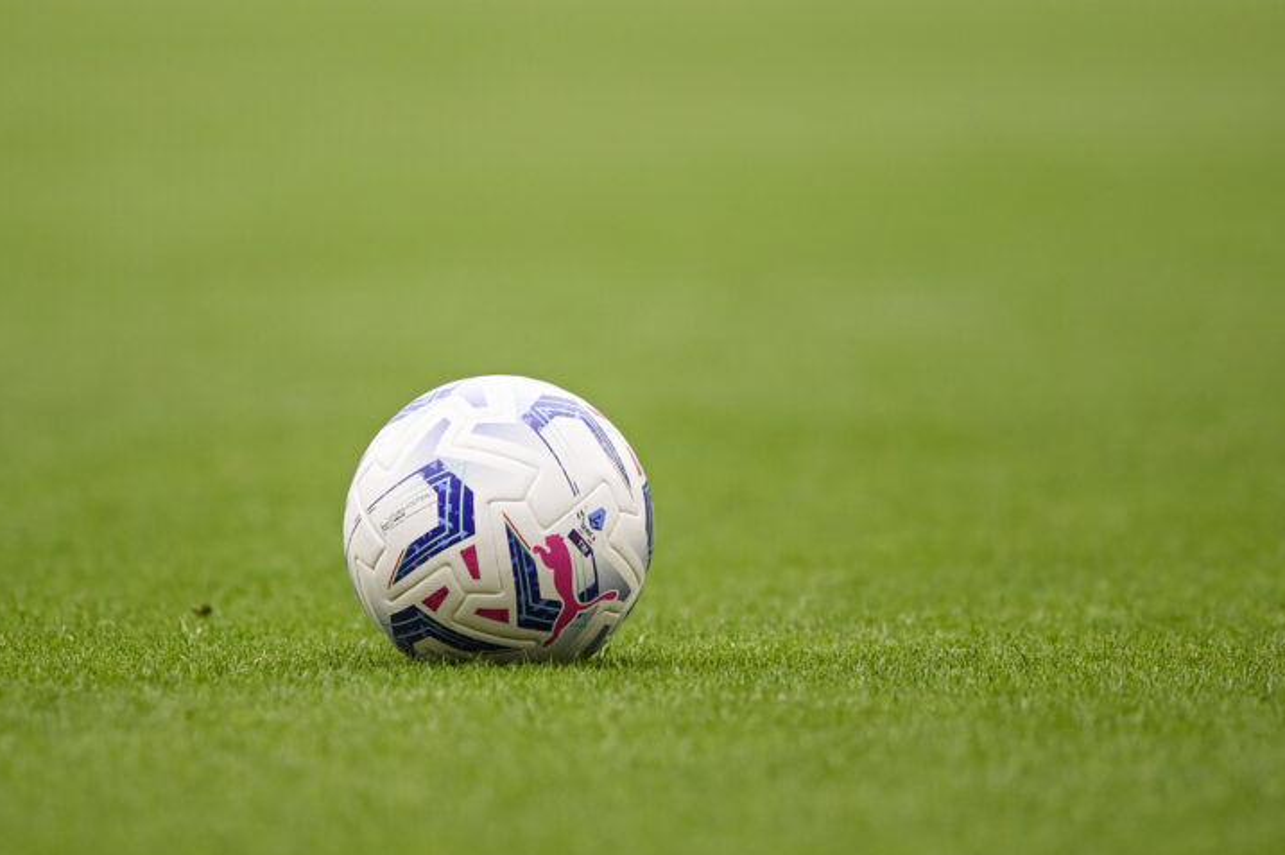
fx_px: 19903
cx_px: 518
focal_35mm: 558
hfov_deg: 3.7
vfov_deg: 2.5
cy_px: 525
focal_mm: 400
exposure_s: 1/2500
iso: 800
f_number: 2.8
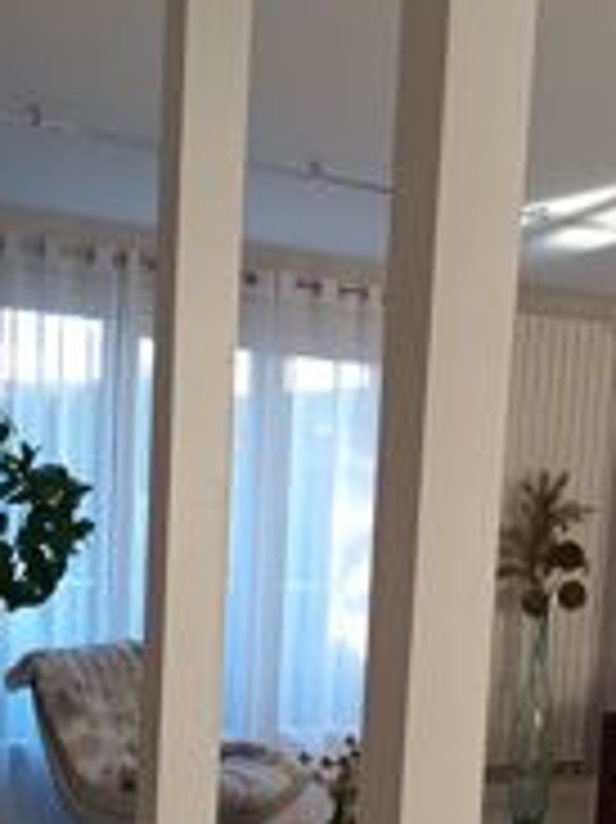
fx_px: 1330
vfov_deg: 33.7
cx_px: 405
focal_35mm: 56
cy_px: 619
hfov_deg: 25.9
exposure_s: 1/100
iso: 207
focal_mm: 5.24
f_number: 1.7
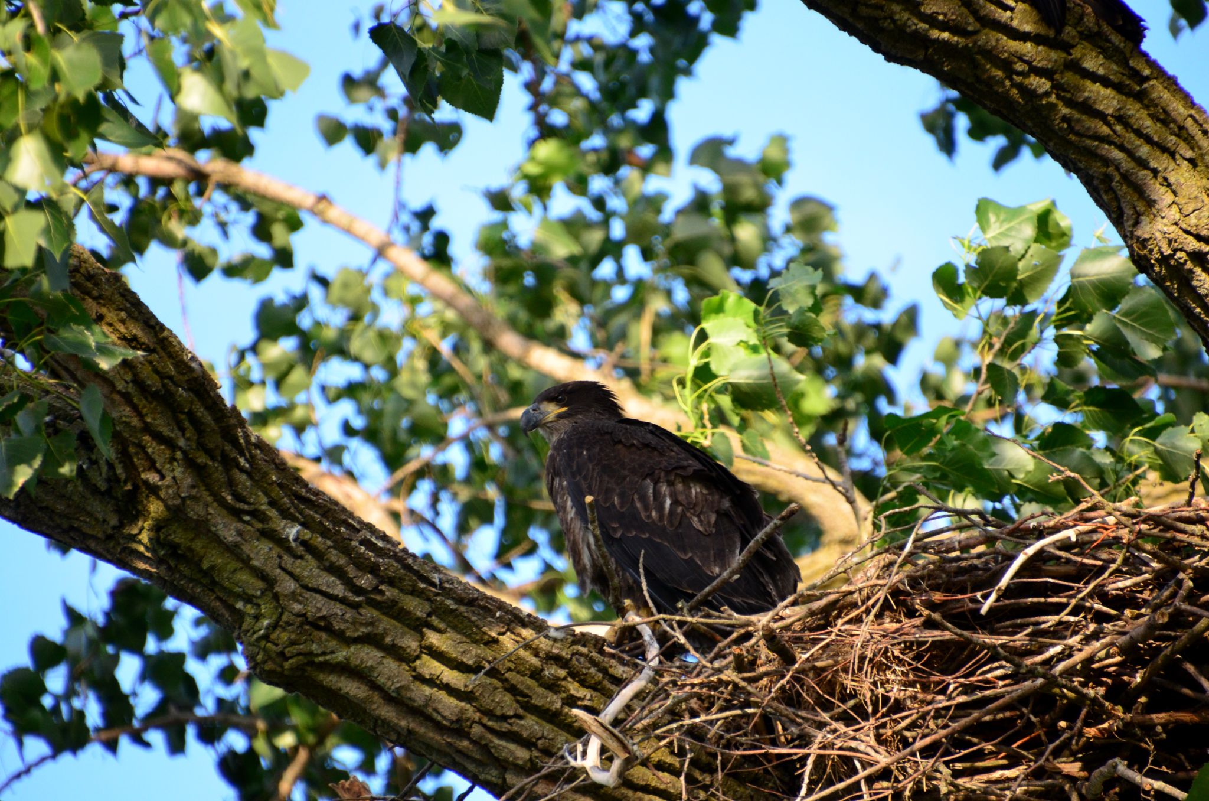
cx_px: 604
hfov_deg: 3.4
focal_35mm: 600
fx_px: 20106
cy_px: 400
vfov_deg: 2.3
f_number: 6.3
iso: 1000
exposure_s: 1/400
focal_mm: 400
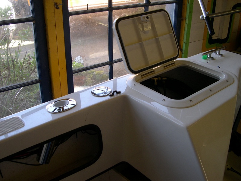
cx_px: 120
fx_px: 265
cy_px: 90
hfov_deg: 49.0
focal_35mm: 38
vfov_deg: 37.7
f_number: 2.8
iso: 100
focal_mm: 8
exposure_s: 1/86
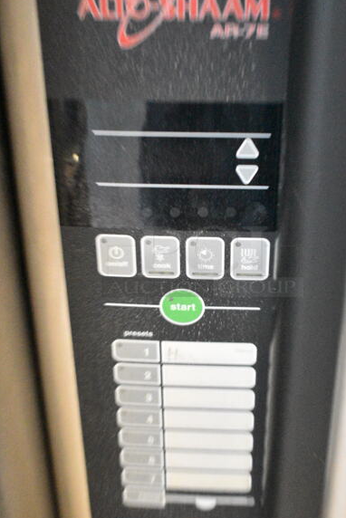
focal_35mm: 67
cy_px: 249
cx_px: 203
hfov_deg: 20.3
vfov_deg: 30.1
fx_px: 965
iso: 9000
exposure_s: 1/50
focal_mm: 28
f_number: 4.2
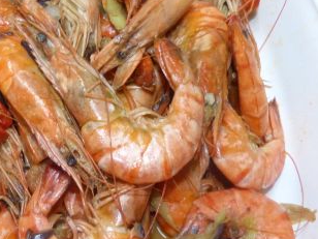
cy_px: 151
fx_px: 478
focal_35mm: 52
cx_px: 43
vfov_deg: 27.9
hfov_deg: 35.1
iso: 640
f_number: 2.8
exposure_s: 1/60
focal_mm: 4.5
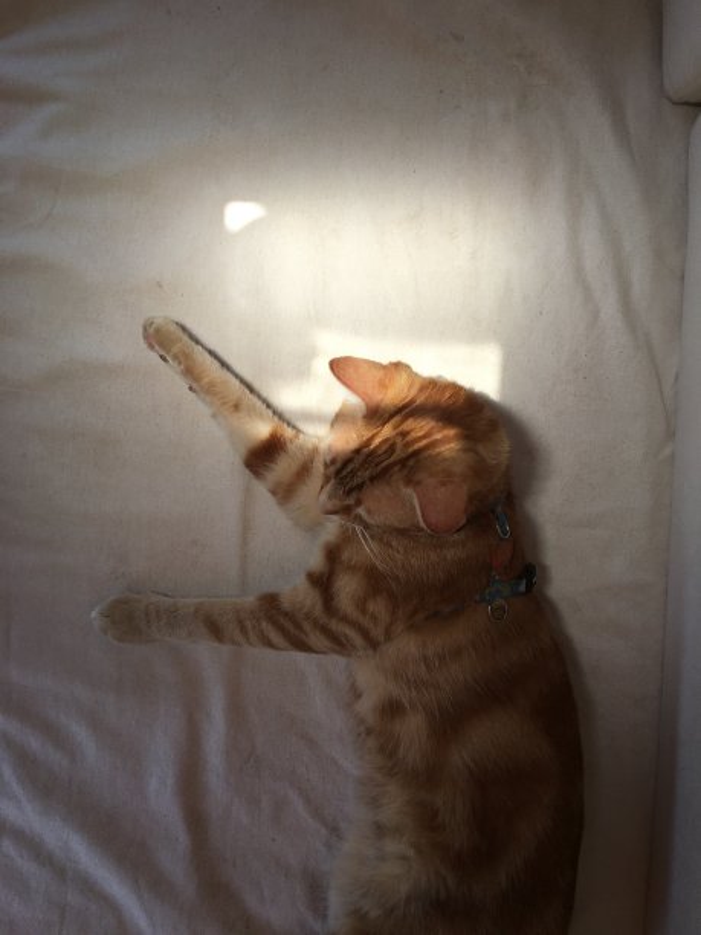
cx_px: 350
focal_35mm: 29
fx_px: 783
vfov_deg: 61.7
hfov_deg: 48.2
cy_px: 468
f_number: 2.2
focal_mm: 4.15
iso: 25
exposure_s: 1/516
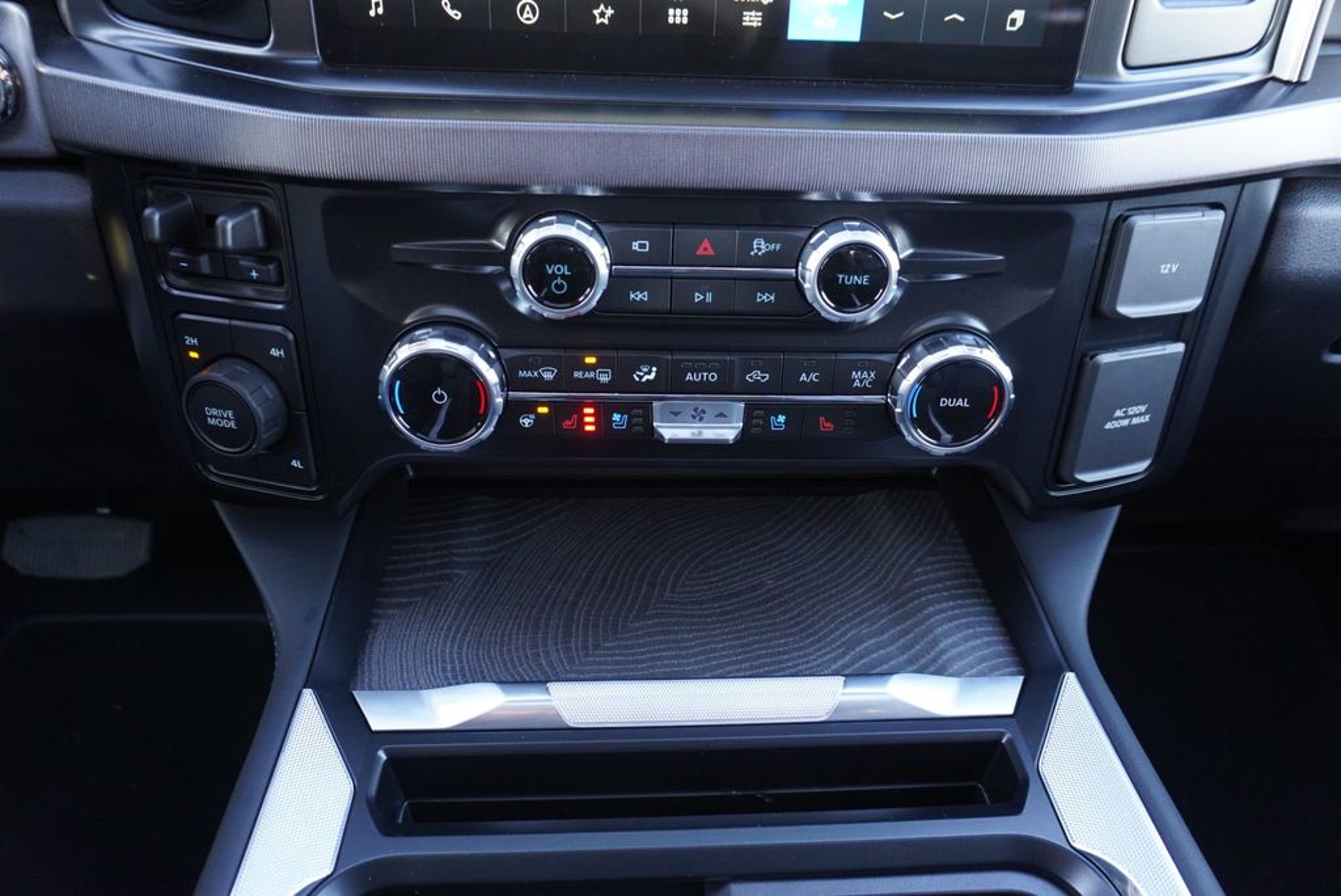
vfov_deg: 53.2
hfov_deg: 73.7
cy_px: 448
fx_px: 894
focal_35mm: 24
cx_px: 670
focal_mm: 16
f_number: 4
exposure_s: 1/60
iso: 1250
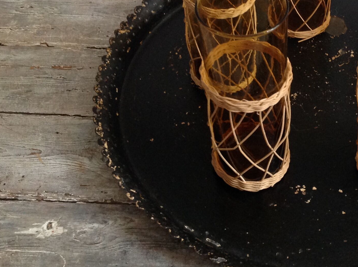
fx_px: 671
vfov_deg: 22.3
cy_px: 61
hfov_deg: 28.8
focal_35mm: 65
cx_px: 314
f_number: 2.4
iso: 250
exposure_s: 1/15
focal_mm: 4.28
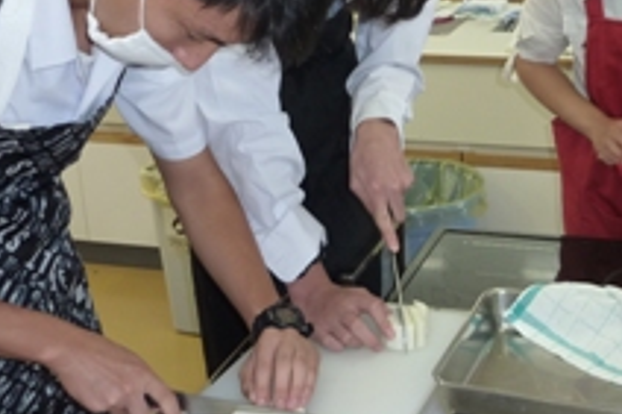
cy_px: 135
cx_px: 458
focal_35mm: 55
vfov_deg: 24.4
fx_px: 950
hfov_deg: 35.6
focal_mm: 4.1
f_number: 3.3
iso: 125
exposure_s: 1/30
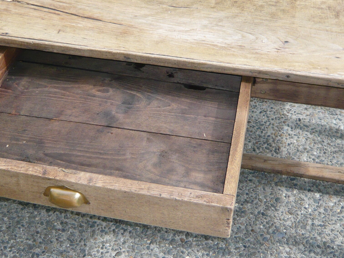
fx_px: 566
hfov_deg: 33.6
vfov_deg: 25.6
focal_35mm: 57
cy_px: 101
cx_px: 131
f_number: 2.8
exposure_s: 1/400
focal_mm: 4.6
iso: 100
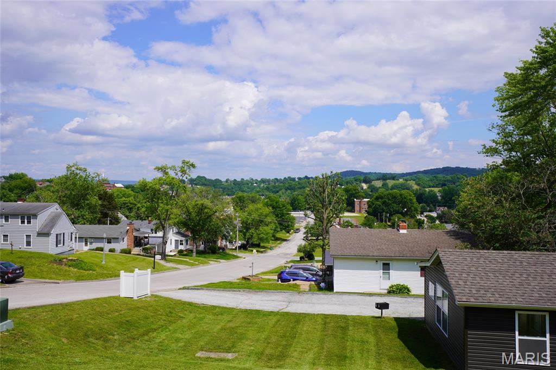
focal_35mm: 30
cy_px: 185
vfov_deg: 43.6
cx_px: 278
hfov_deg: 61.9
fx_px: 463
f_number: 10
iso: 100
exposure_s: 1/250
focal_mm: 20
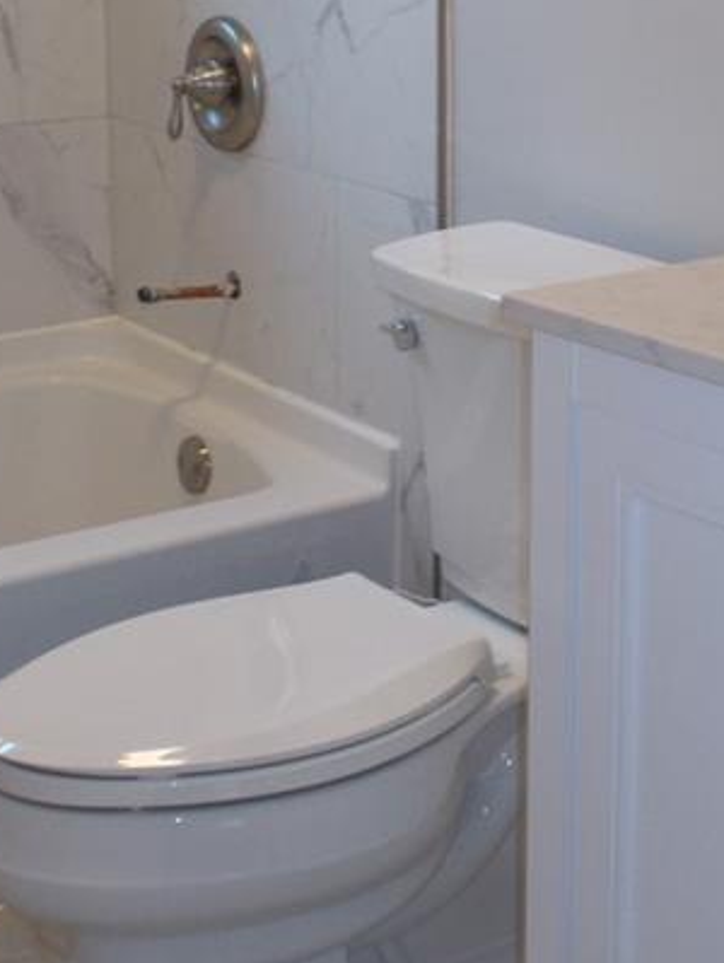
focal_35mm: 75
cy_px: 251
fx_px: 2088
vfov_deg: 25.7
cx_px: 466
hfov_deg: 19.6
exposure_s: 1/30
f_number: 3.9
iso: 200
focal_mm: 6.9
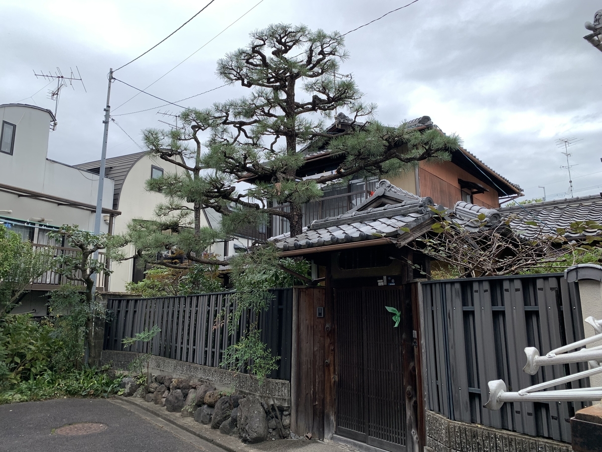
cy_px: 226
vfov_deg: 53.1
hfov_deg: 67.3
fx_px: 452
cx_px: 301
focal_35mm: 26
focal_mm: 4.25
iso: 25
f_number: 1.8
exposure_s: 1/696
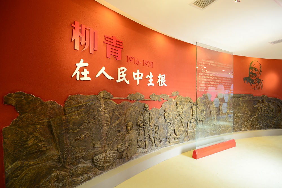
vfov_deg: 73.8
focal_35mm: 16
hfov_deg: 96.7
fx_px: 125
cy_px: 94
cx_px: 141
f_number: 4
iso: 400
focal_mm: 16
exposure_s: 1/15
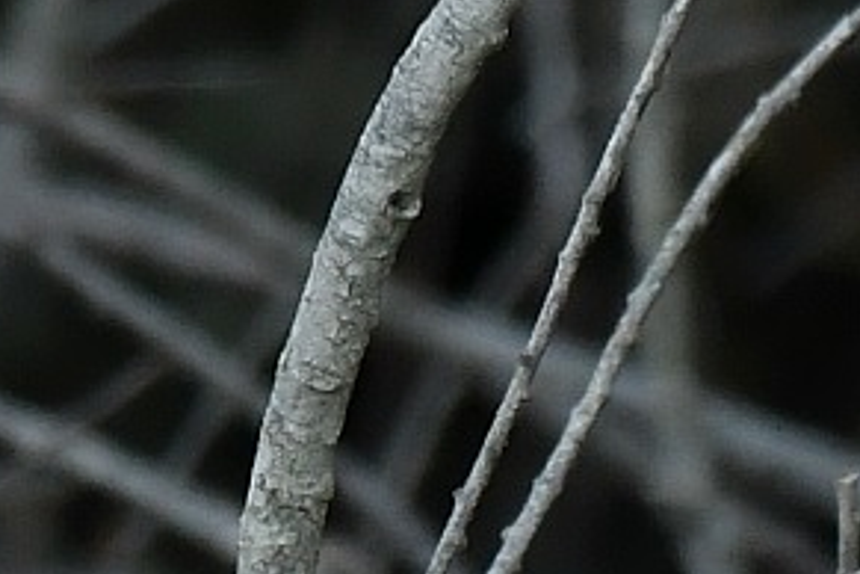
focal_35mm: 2639
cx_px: -505
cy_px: -240
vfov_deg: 0.5
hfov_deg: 0.8
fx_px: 63038
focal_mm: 500
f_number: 5.6
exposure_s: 1/250
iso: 800
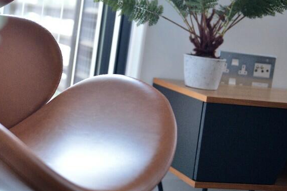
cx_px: 43
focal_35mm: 72
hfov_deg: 27.3
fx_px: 574
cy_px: 56
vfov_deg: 18.8
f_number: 2.8
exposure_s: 1/320
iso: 2000
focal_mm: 40
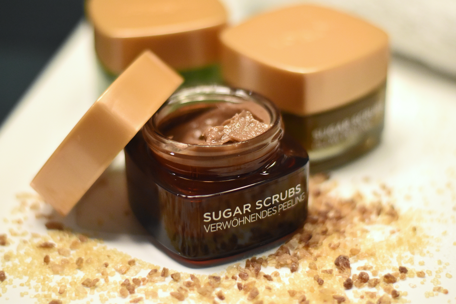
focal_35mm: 75
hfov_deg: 27.0
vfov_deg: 18.2
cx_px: 228
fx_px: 950
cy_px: 152
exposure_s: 1/125
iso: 3200
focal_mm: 50
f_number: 2.2
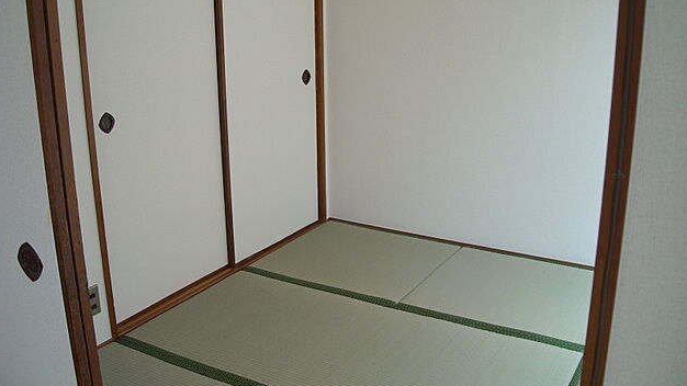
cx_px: 340
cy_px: 182
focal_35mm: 39
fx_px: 710
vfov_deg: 30.4
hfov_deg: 51.6
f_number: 2.8
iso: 84
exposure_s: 1/60
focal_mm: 5.7
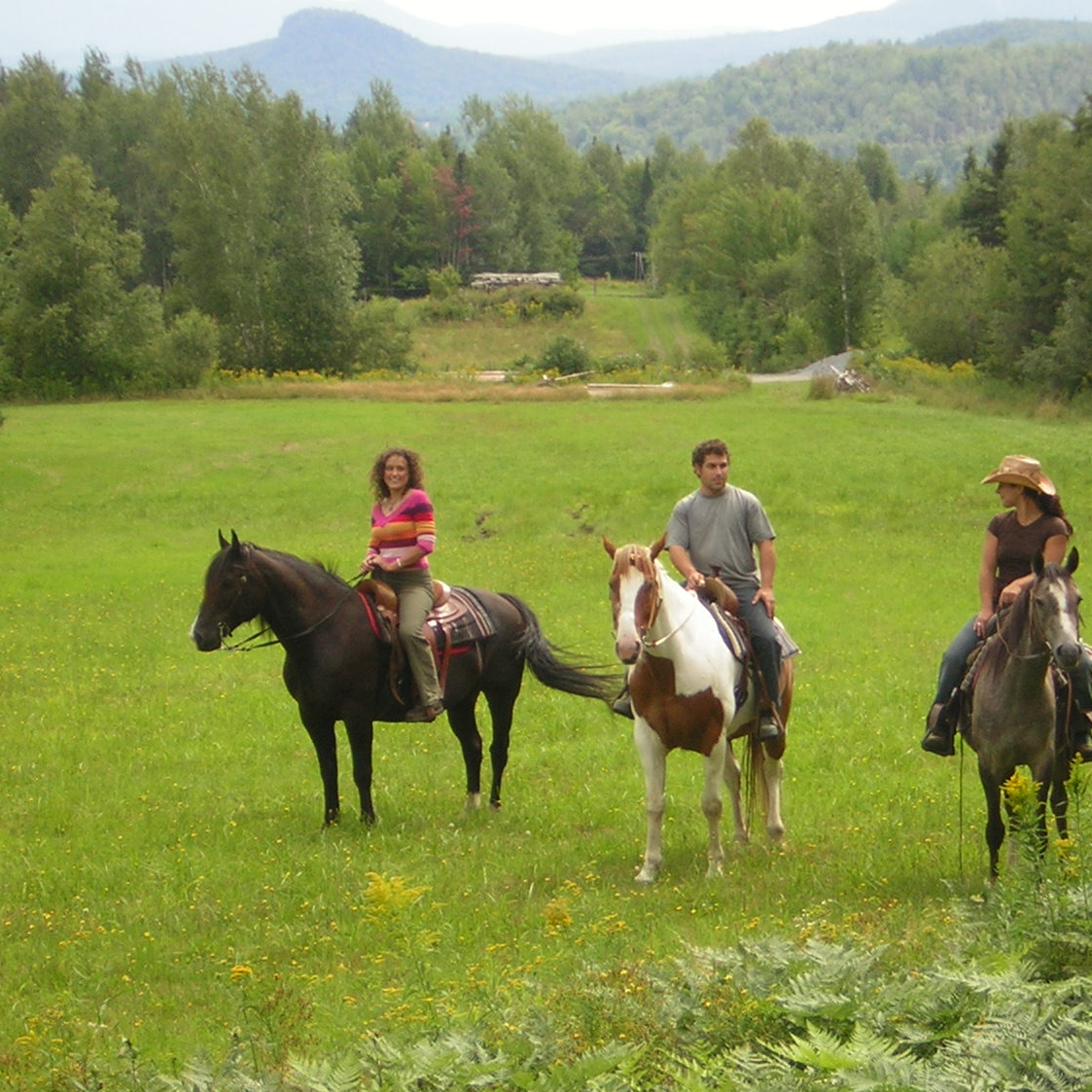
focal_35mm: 136
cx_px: 670
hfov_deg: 12.8
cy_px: 549
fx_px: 4854
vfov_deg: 12.8
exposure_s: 1/130
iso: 50
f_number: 4.7
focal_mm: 14.1
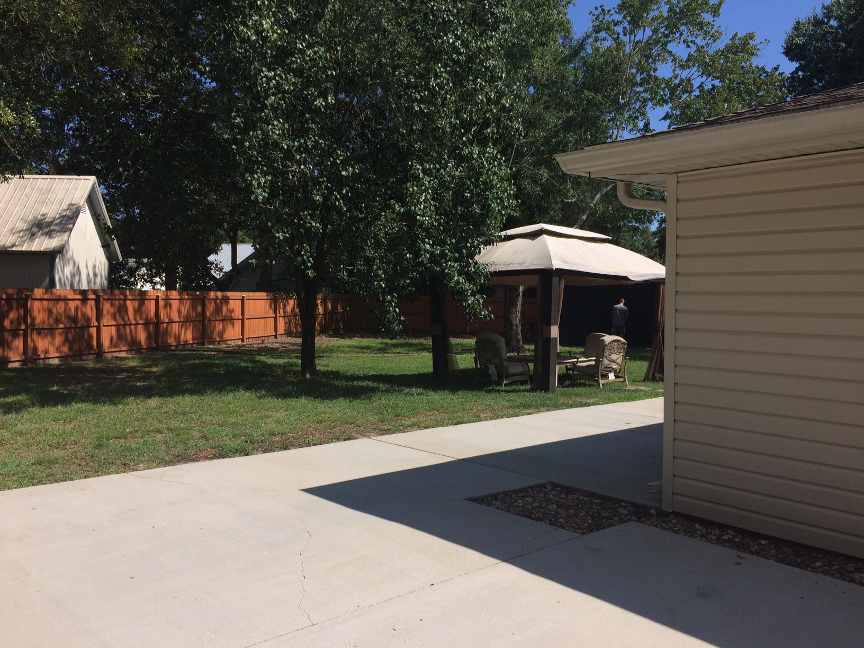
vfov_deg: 48.2
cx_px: 432
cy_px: 324
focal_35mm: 29
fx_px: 724
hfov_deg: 61.7
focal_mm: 4.15
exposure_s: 1/2564
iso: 32
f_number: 2.2
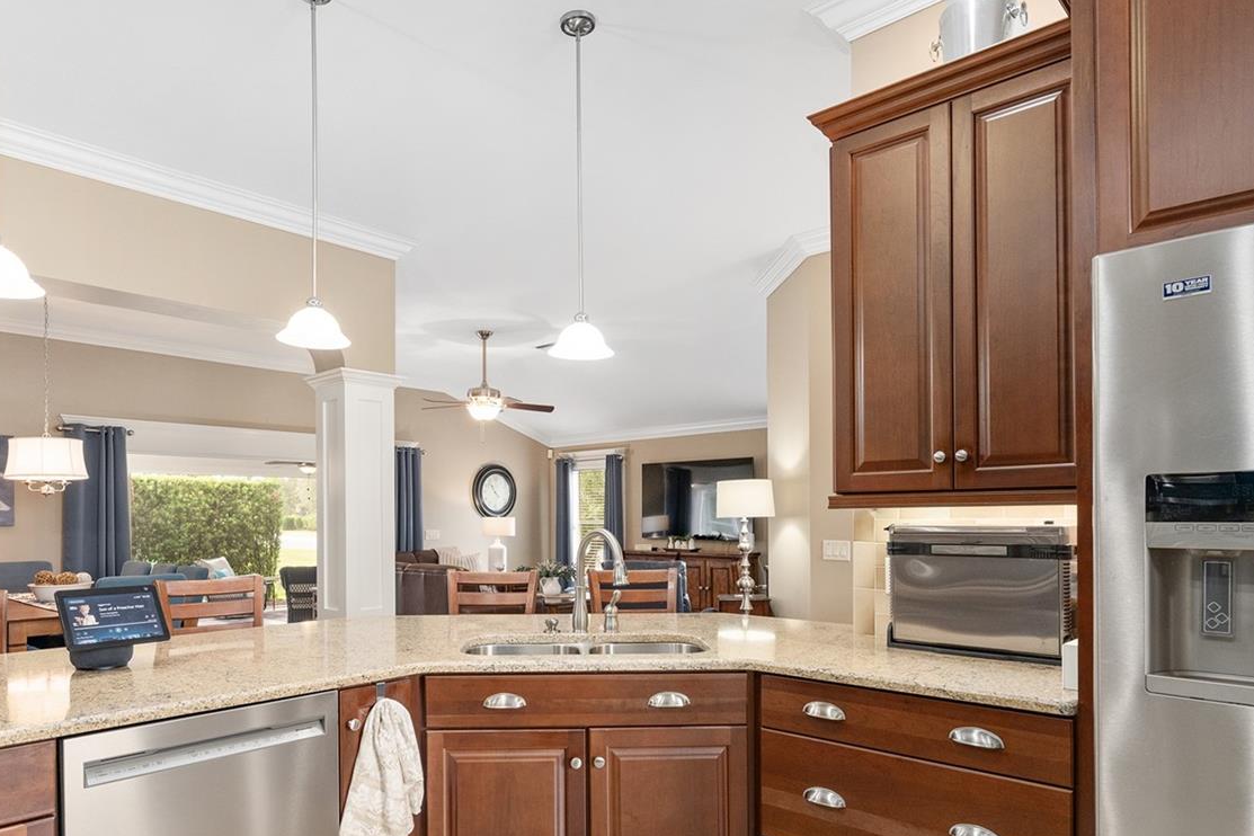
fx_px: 801
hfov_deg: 75.9
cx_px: 568
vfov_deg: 54.4
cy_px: 527
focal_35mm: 23
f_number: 7.1
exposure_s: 1/13
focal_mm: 16
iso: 500
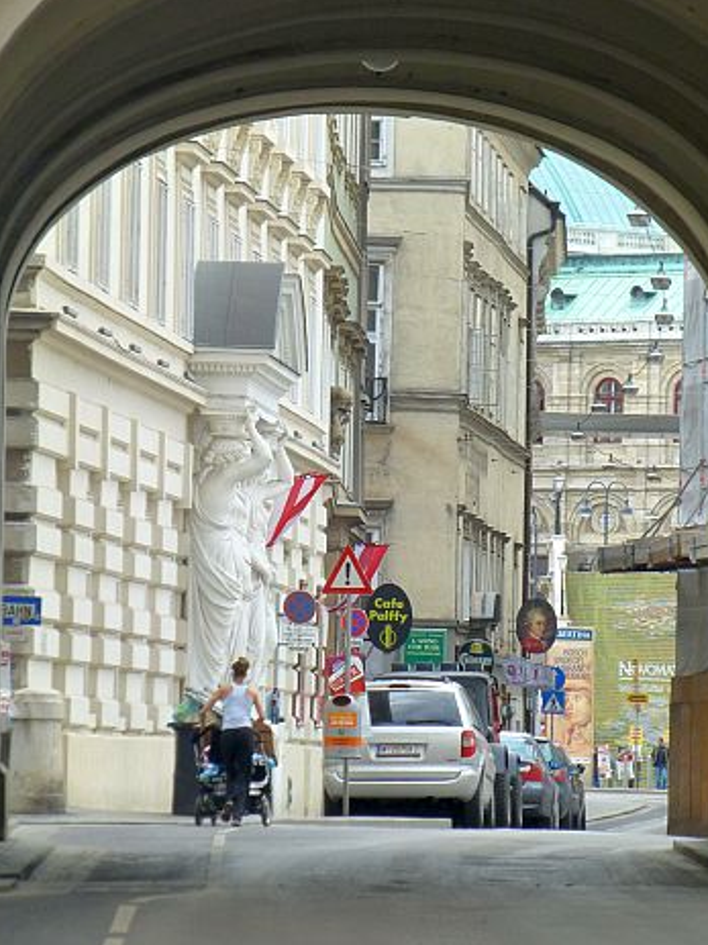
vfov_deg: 5.3
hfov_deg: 4.0
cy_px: 514
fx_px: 10122
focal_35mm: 371
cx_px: 370
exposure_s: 1/100
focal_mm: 55.7
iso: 200
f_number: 5.9
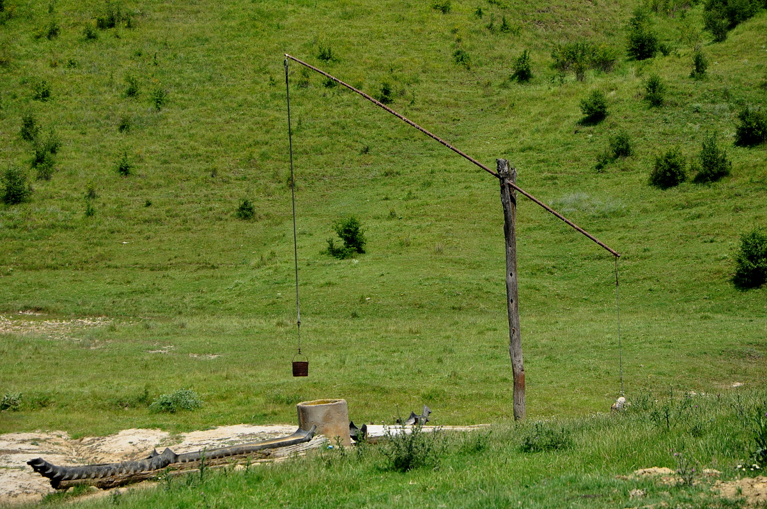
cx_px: 384
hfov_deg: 14.0
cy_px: 254
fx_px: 3128
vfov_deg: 9.3
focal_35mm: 147
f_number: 8
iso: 400
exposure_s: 1/1000
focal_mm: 98
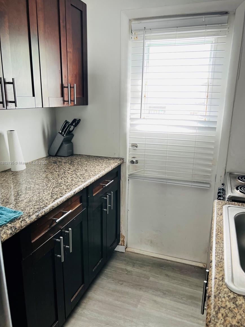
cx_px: 122
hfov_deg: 51.4
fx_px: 255
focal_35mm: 27
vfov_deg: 65.3
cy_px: 163
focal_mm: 5.7
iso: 80
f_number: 1.5
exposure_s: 1/121
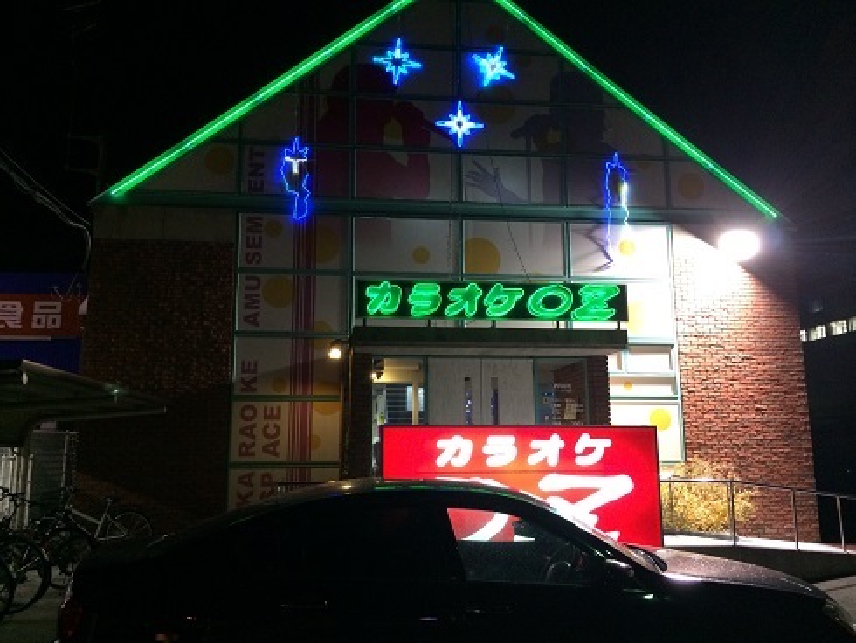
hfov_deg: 59.9
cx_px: 428
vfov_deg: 46.8
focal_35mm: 30
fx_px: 742
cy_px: 322
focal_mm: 4.12
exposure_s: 1/24
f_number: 2.2
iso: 320
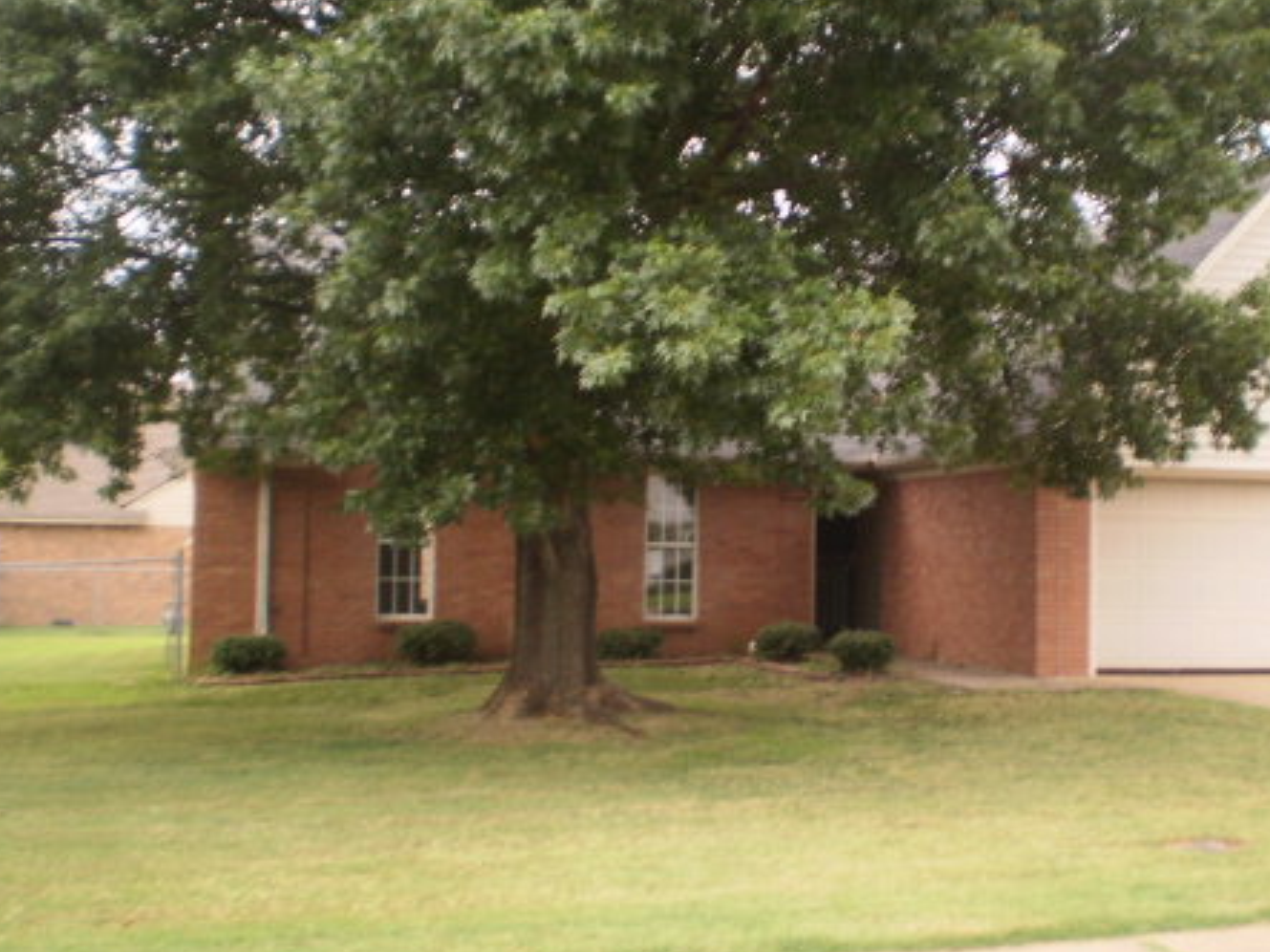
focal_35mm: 52
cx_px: 826
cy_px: 465
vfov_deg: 28.0
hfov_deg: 36.5
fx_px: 1907
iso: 64
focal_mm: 6.3
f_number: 3.1
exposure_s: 1/320
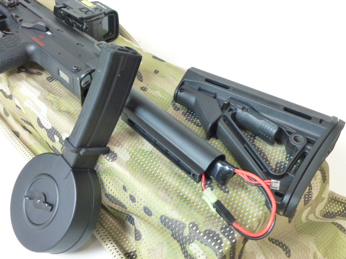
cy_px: 130
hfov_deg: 51.4
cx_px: 173
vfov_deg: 39.7
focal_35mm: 36
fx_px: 360
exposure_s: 1/10
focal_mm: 6.4
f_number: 4.5
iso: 400
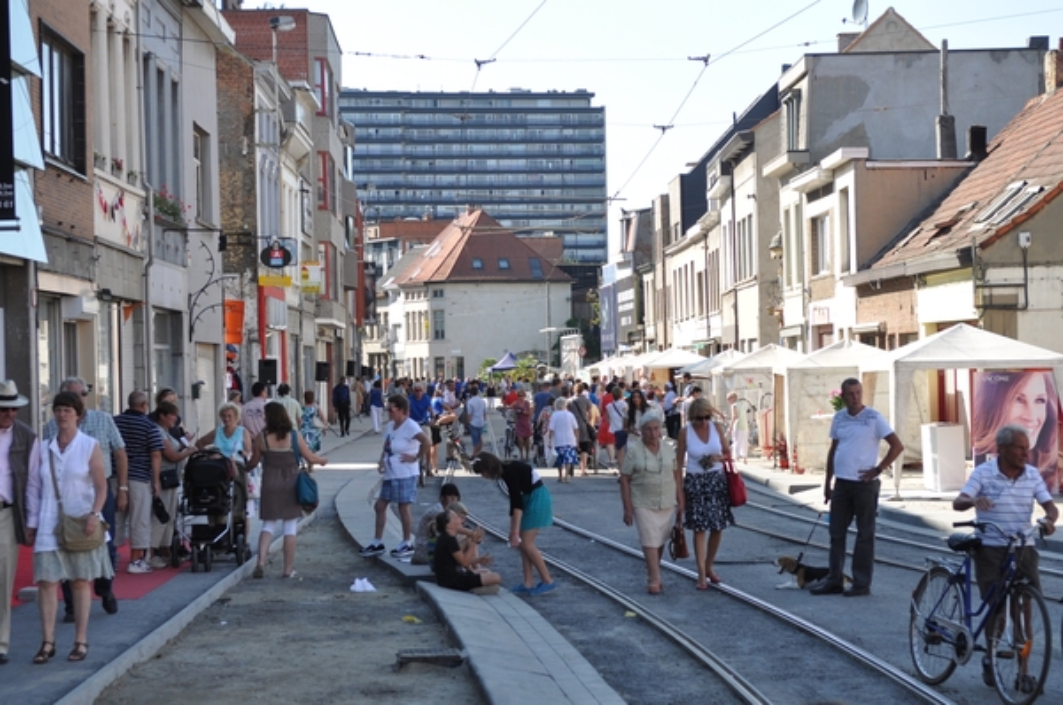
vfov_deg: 16.5
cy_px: 352
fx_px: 2432
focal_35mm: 82
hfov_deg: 24.7
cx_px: 532
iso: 400
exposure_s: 1/1250
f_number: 4.5
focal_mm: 55
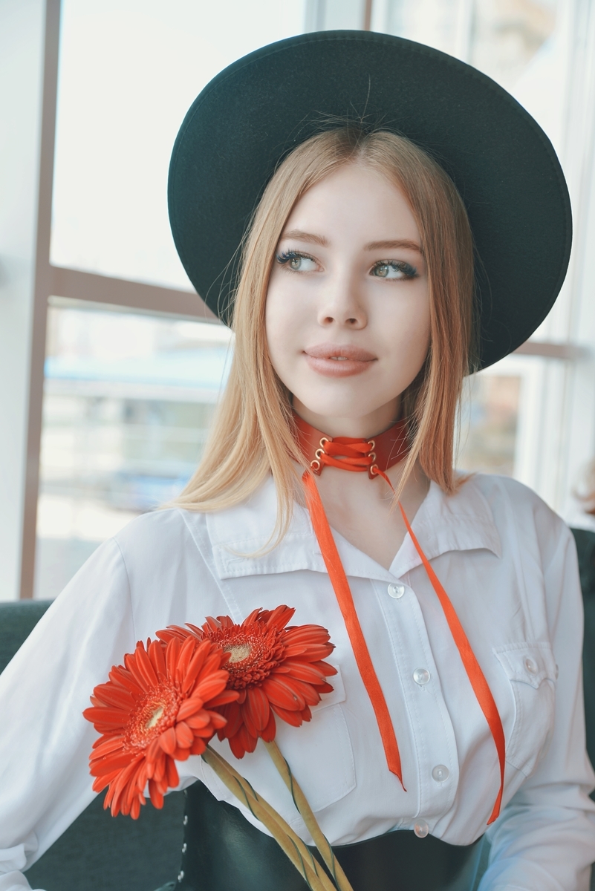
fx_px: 1288
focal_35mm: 52
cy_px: 446
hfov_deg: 26.0
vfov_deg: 38.2
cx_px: 298
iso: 100
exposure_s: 1/100
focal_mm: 52
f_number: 4
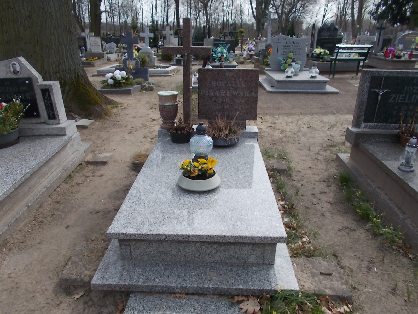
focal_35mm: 26
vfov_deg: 53.1
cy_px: 157
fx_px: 314
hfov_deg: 67.3
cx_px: 209
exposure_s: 1/100
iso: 80
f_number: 8
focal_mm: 4.6
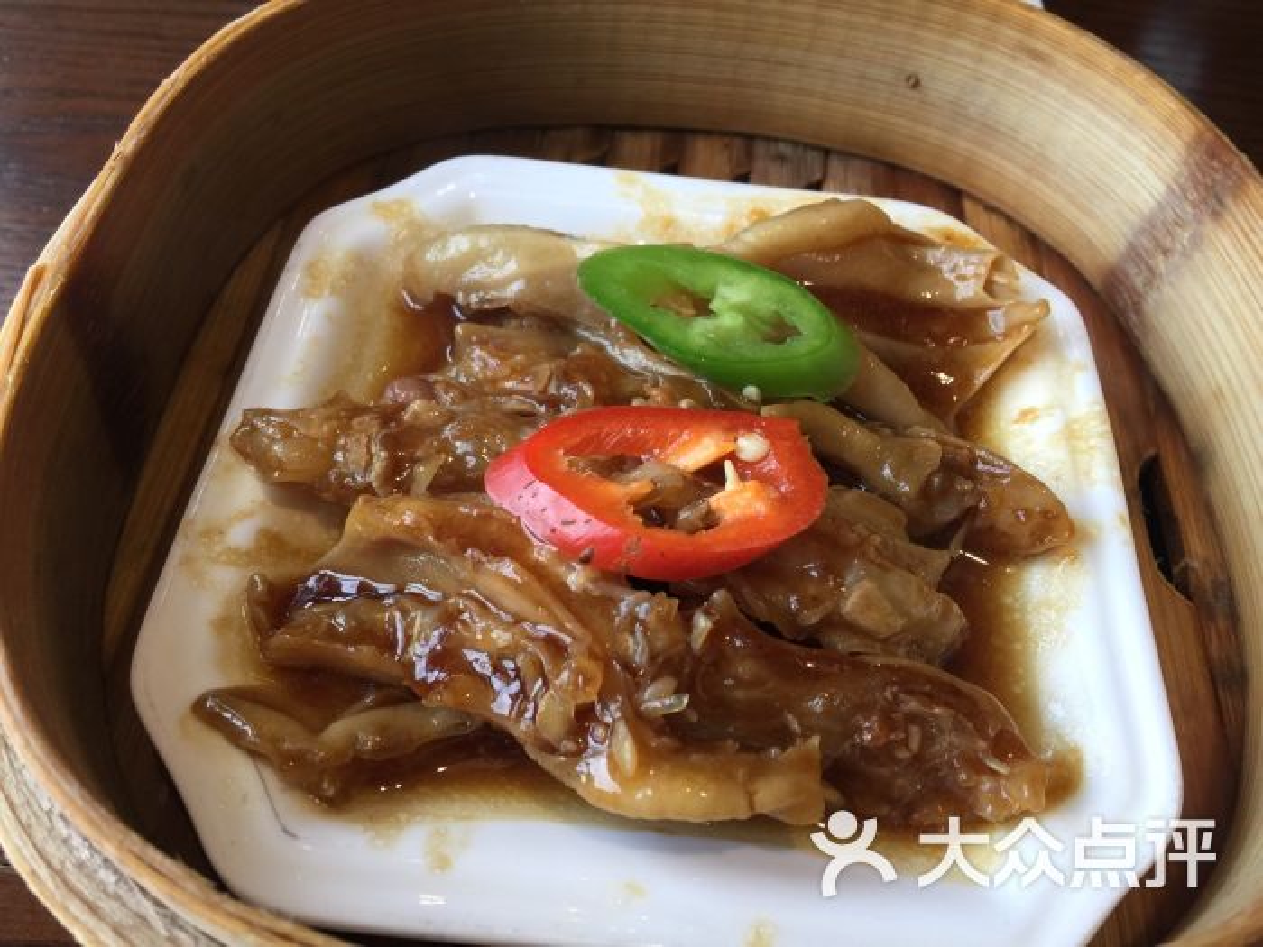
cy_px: 474
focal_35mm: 29
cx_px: 632
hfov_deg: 61.7
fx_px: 1058
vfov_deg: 48.2
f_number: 2.2
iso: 32
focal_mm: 4.15
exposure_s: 1/33
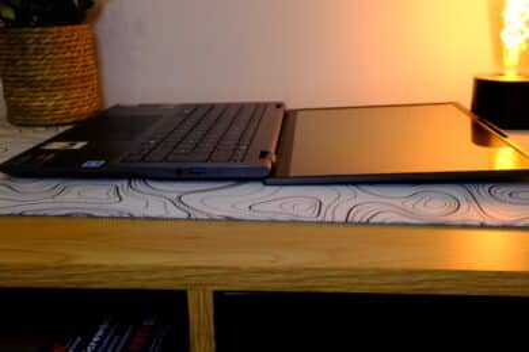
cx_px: 264
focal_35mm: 38
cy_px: 176
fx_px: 558
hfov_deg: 50.7
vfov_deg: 35.1
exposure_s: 1/100
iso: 1600
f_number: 7.1
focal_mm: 25.5
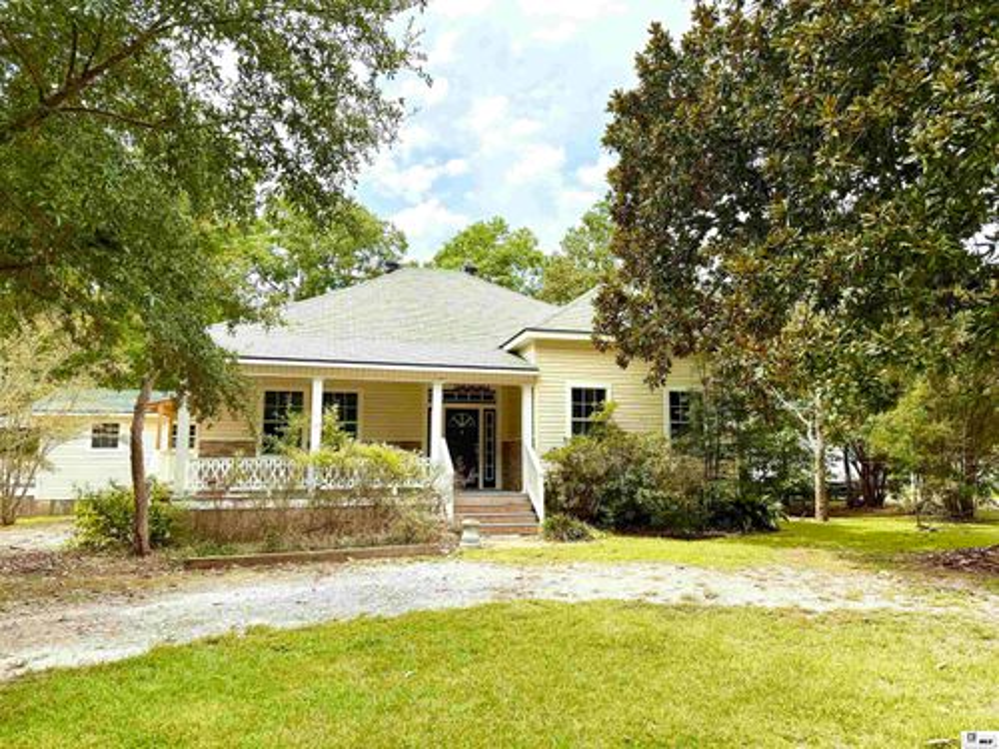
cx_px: 500
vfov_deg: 56.8
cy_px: 374
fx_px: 693
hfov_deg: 71.6
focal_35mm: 24
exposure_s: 1/2299
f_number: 1.78
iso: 100
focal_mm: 6.76
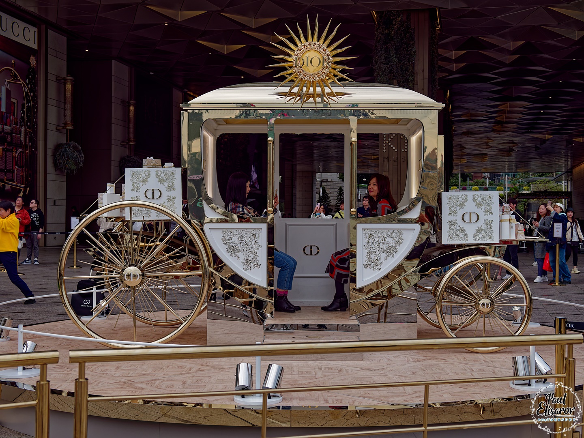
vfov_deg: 30.3
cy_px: 219
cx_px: 292
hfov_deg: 39.7
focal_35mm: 48
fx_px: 810
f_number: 4
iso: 200
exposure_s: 1/800
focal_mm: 24
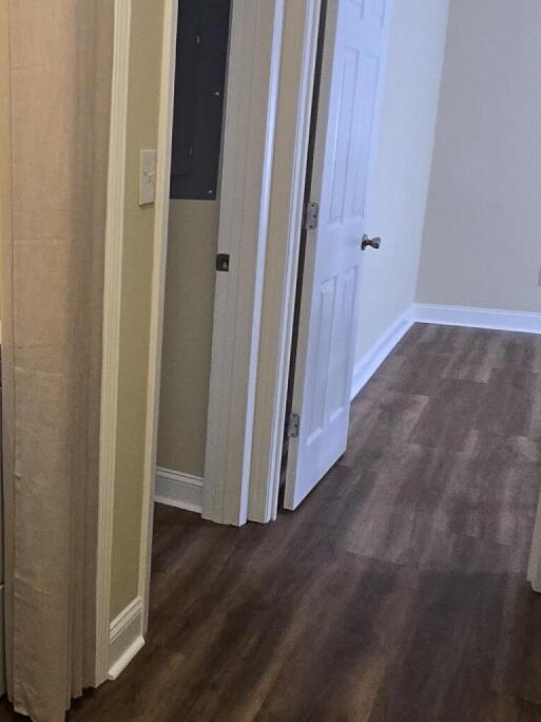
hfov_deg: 33.2
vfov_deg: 48.9
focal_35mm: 38
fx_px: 792
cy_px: 336
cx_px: -45
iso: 200
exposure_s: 1/60
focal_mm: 1.7
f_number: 2.2
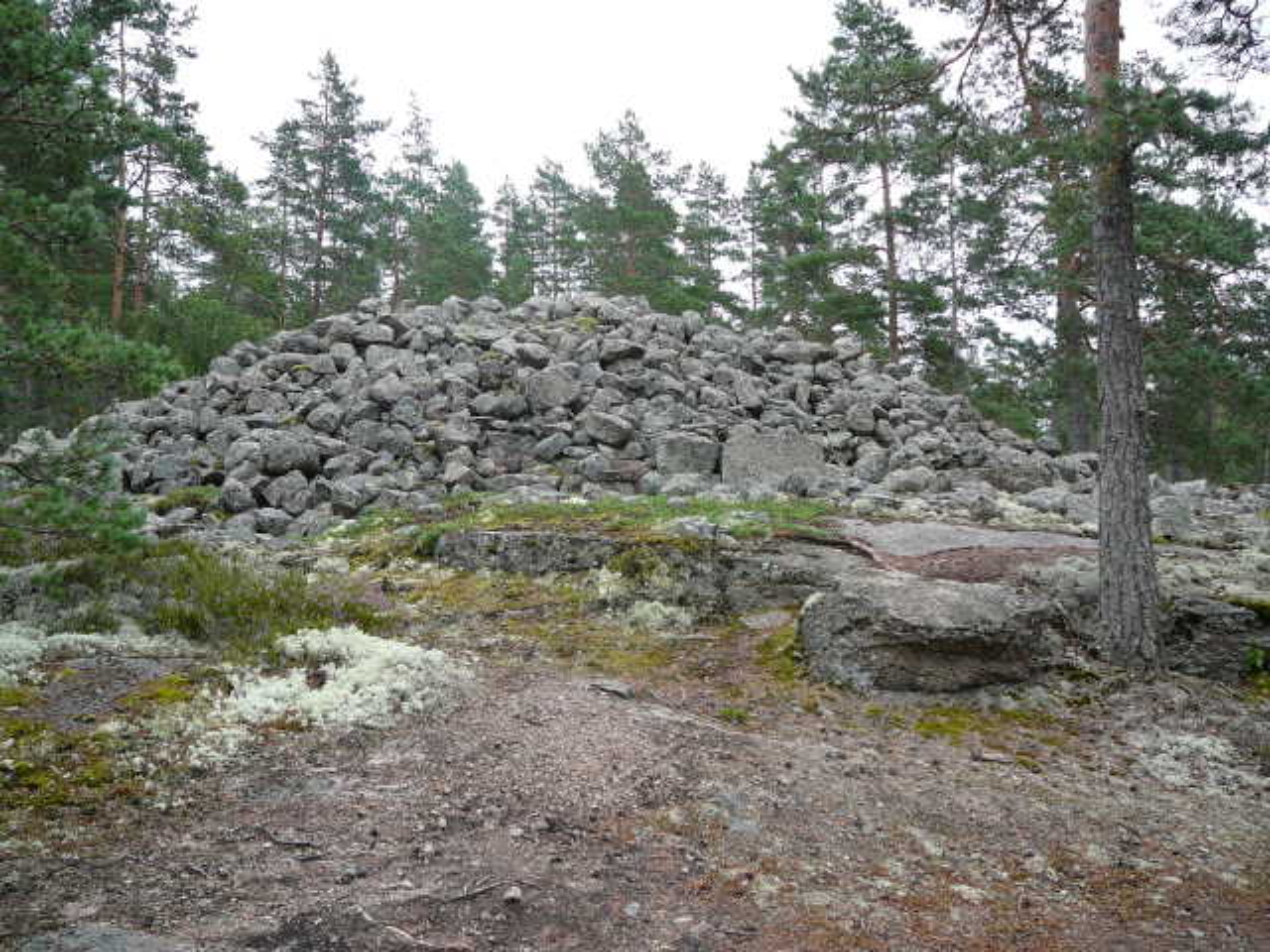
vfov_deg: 40.7
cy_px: 476
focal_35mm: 35
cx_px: 635
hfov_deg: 52.6
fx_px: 1284
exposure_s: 1/200
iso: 80
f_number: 2.8
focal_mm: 5.2
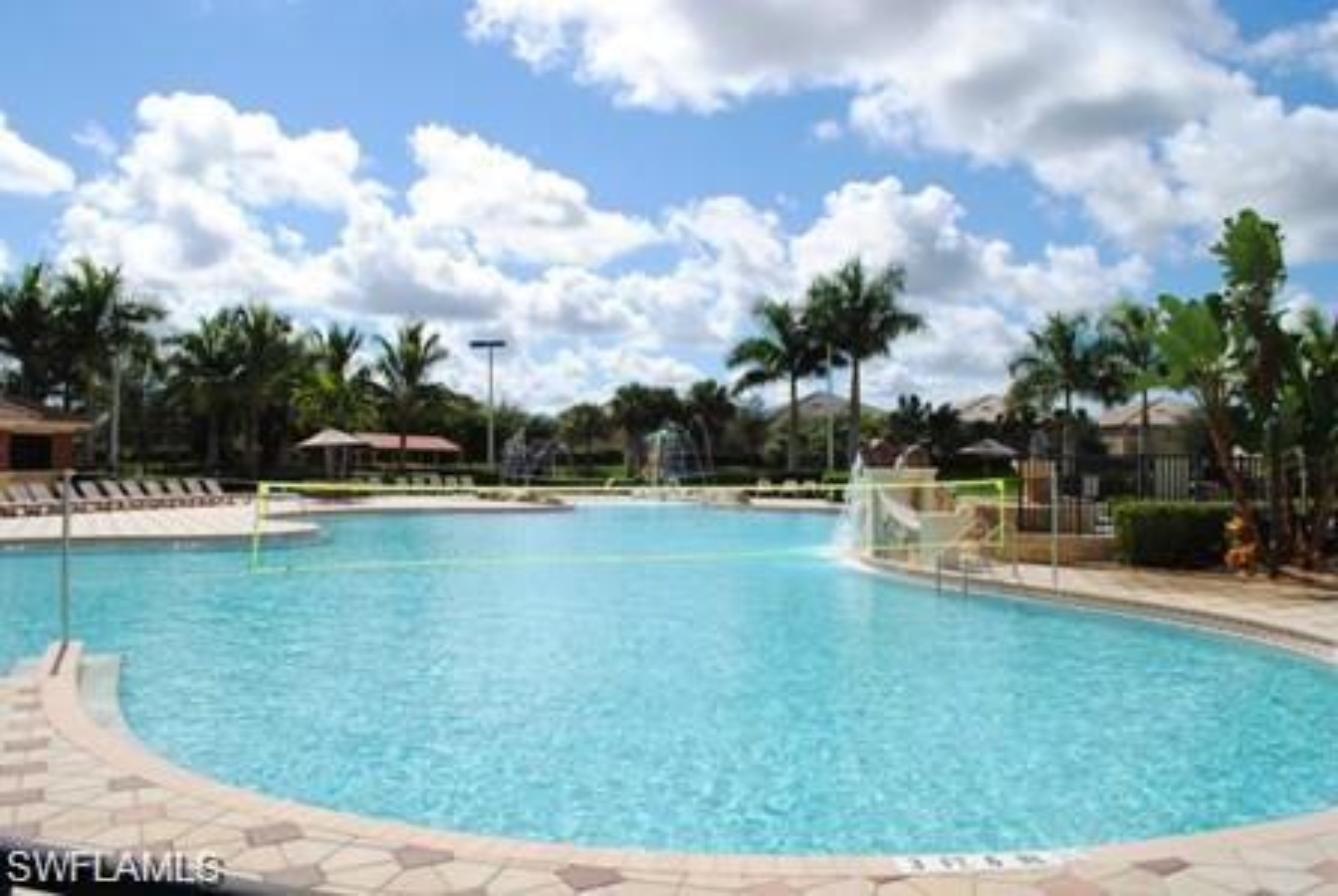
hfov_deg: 67.3
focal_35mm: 27
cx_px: 669
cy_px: 448
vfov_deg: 48.1
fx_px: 1005
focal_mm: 18
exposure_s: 1/320
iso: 100
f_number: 9
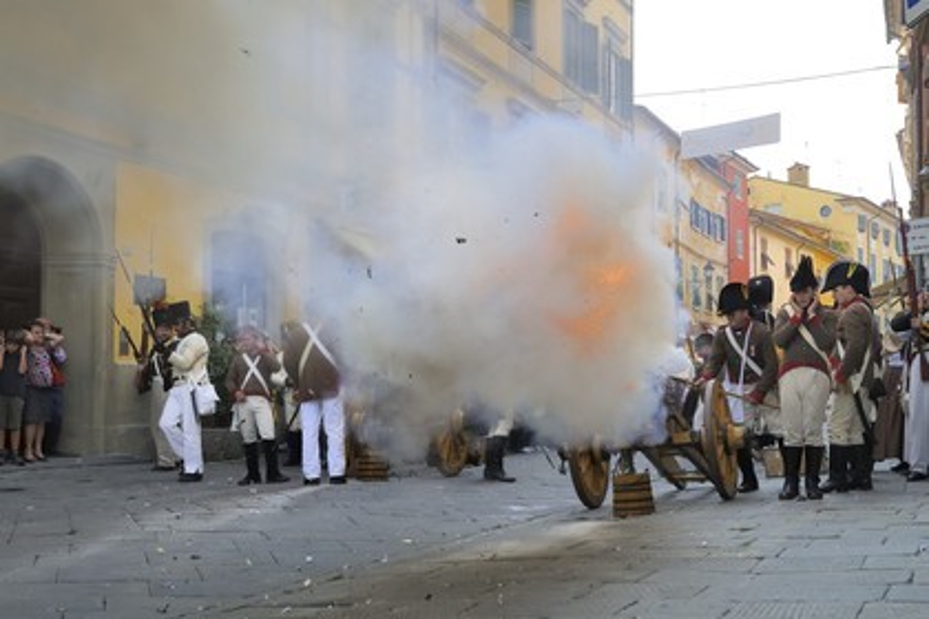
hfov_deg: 50.7
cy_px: 310
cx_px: 464
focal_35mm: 38
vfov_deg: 35.1
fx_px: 981
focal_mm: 38
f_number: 10
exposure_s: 1/320
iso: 800
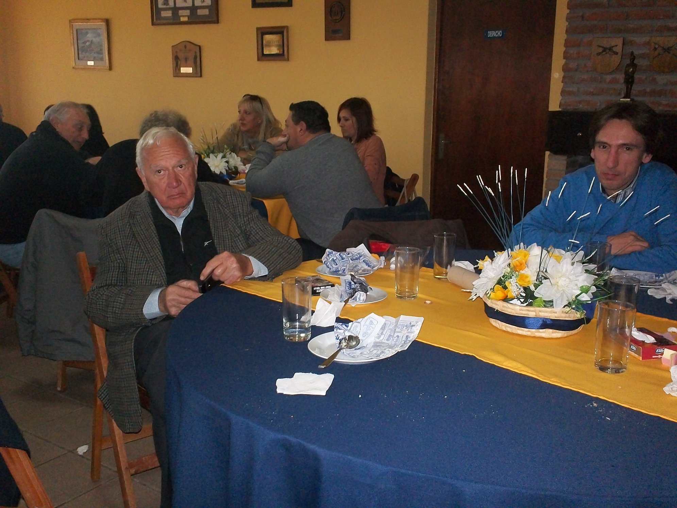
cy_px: 254
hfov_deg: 49.0
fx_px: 743
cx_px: 338
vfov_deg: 37.7
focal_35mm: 38
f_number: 4.5
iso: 250
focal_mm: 6.3
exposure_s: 1/30
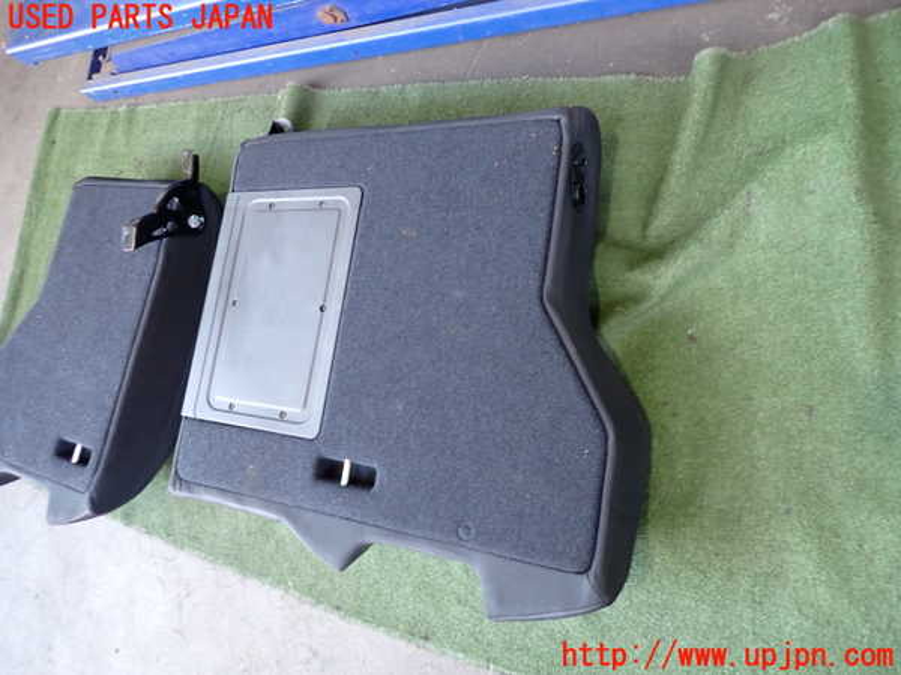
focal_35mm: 25
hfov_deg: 69.4
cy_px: 338
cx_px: 450
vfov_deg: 54.9
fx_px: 651
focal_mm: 4.5
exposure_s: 1/40
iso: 200
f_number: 2
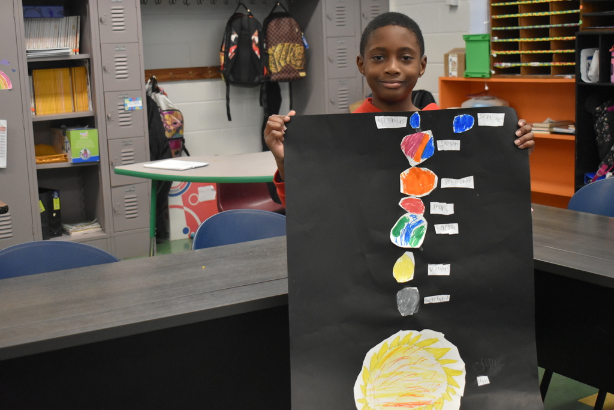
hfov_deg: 37.8
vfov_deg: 25.8
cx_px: 307
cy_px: 205
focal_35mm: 52
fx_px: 895
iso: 2200
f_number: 4.5
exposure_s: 1/125
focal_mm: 35
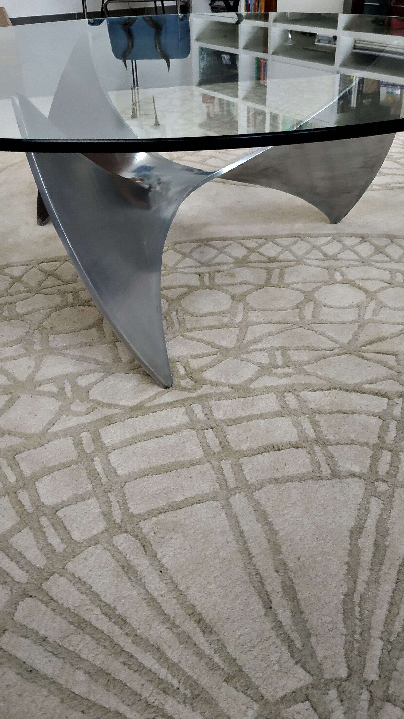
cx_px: 191
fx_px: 552
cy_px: 345
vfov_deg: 66.0
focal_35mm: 29
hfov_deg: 40.2
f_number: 1.9
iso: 250
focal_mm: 3.94
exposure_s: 1/25
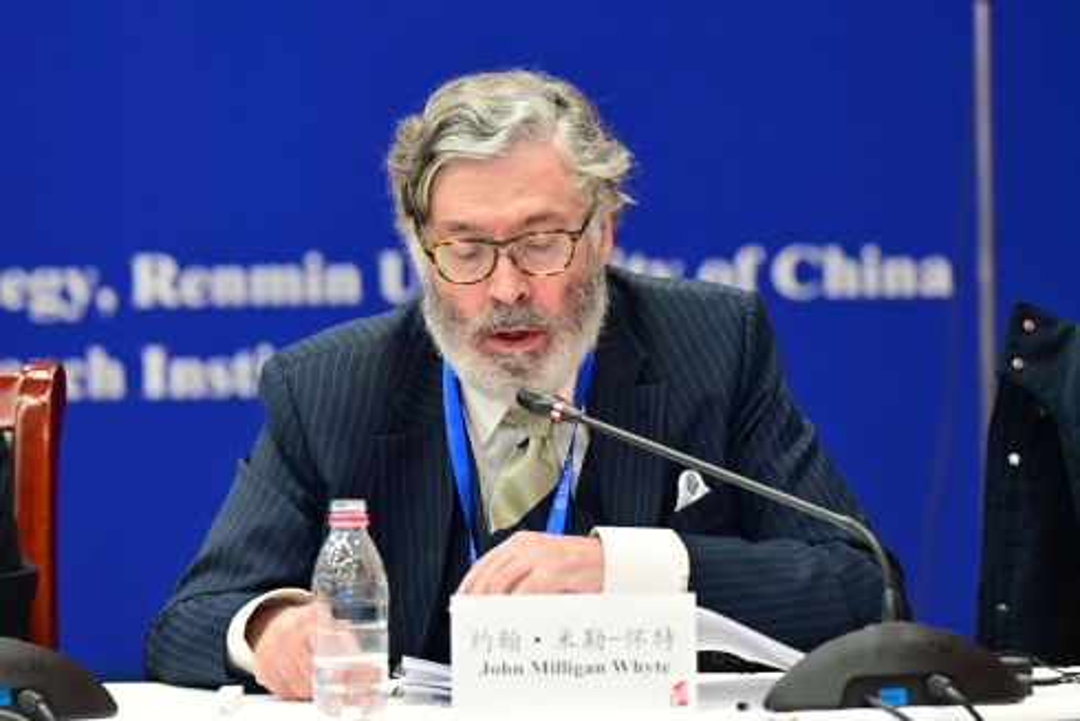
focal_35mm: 247
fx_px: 7412
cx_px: 540
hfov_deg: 8.3
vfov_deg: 5.6
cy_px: 360
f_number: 3.5
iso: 1600
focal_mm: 165
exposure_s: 1/160
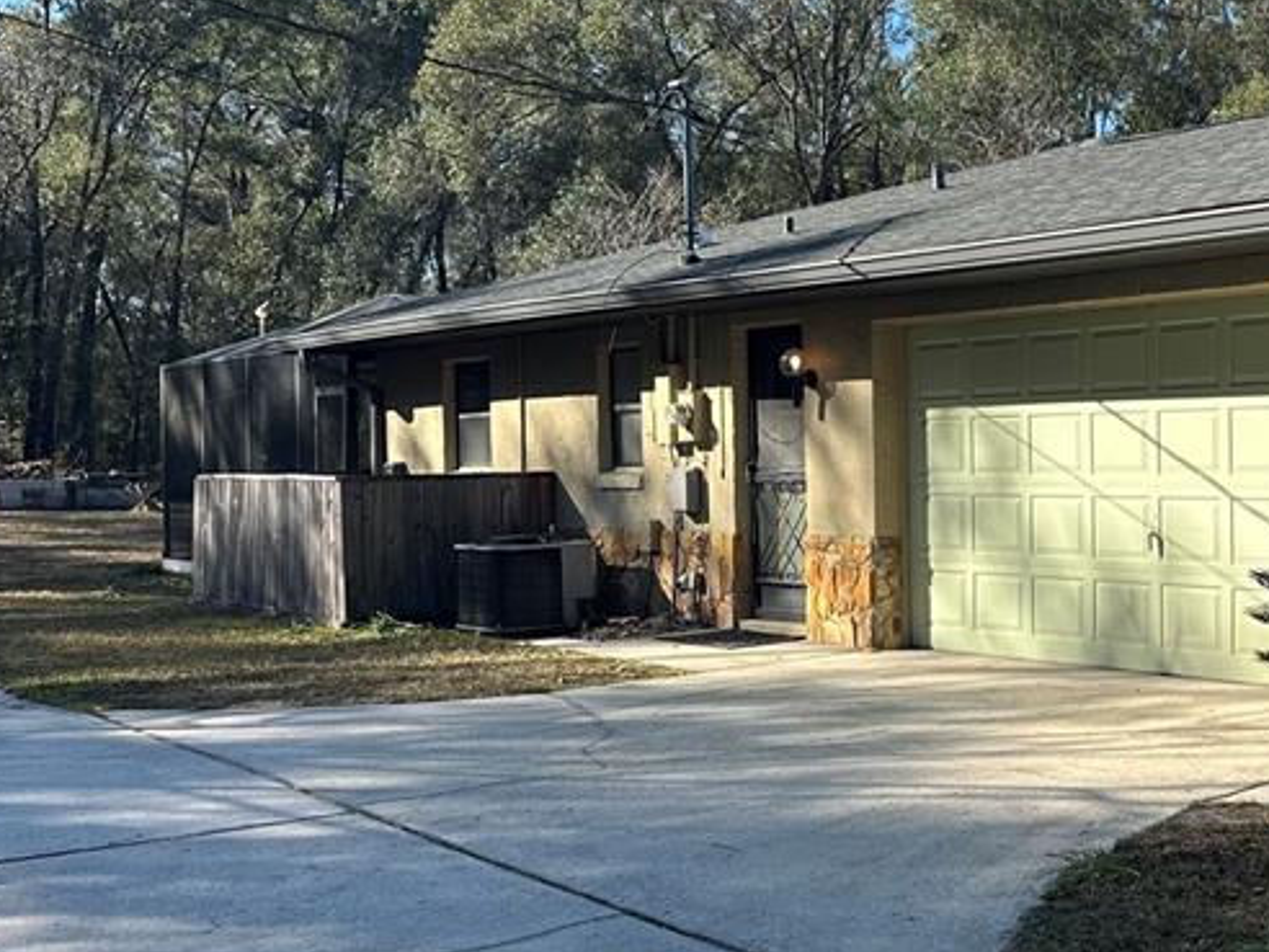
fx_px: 1833
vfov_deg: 29.1
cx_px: 1264
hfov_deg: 34.7
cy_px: 462
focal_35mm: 50
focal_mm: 6.86
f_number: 1.78
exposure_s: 1/1988
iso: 80
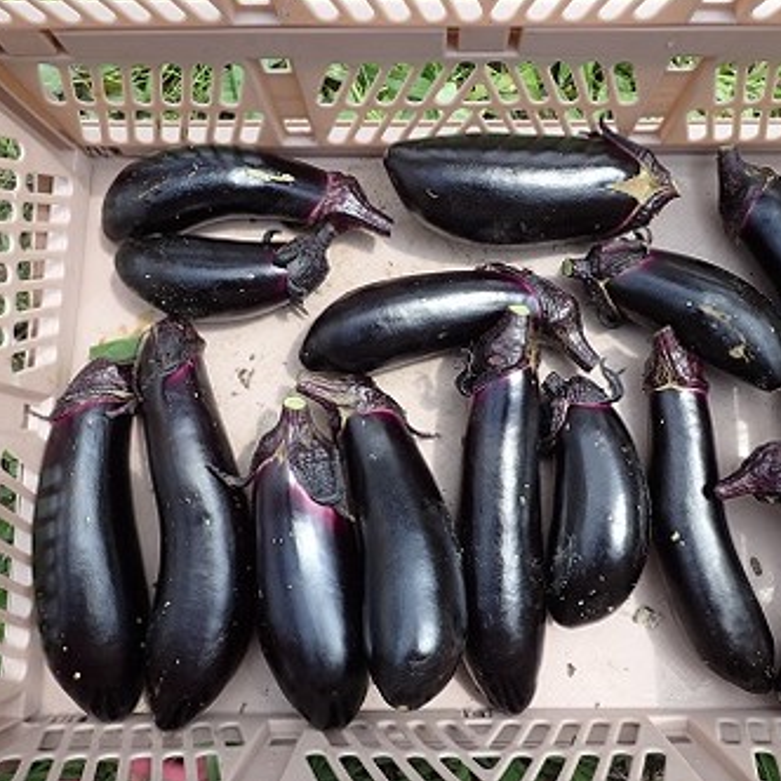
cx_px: 426
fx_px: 766
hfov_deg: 54.0
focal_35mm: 30
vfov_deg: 54.0
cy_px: 386
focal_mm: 4.5
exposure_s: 1/500
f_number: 2.8
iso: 100
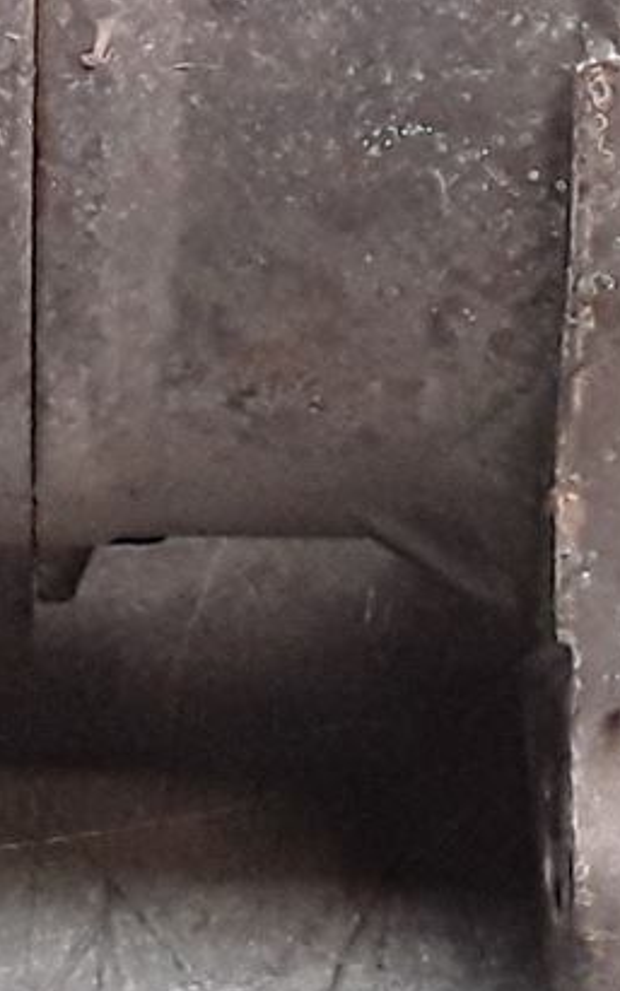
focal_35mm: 148
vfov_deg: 13.4
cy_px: -444
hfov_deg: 8.8
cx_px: 72
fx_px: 4000
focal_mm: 2.91
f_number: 1.9
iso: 100
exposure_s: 1/100
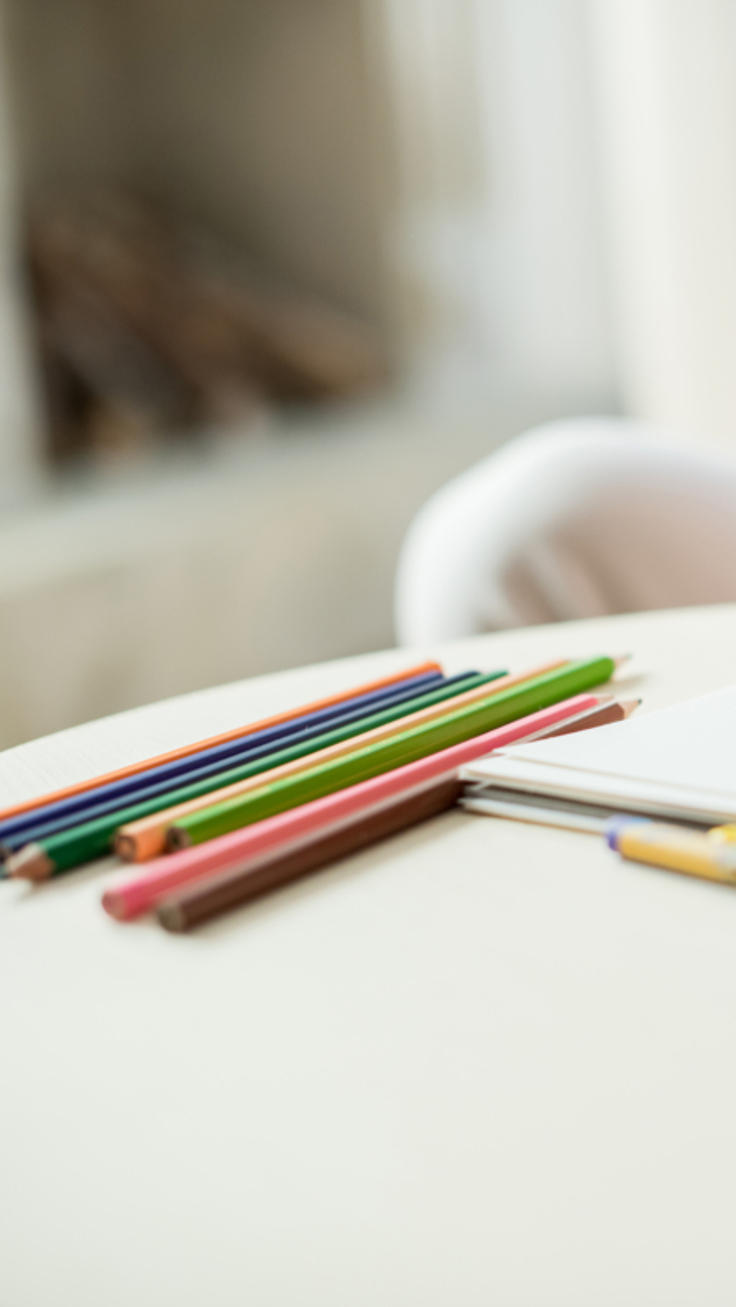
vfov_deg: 26.8
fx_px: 2740
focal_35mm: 79
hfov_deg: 14.7
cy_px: 653
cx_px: 907
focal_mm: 50
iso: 320
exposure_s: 1/160
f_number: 2.5
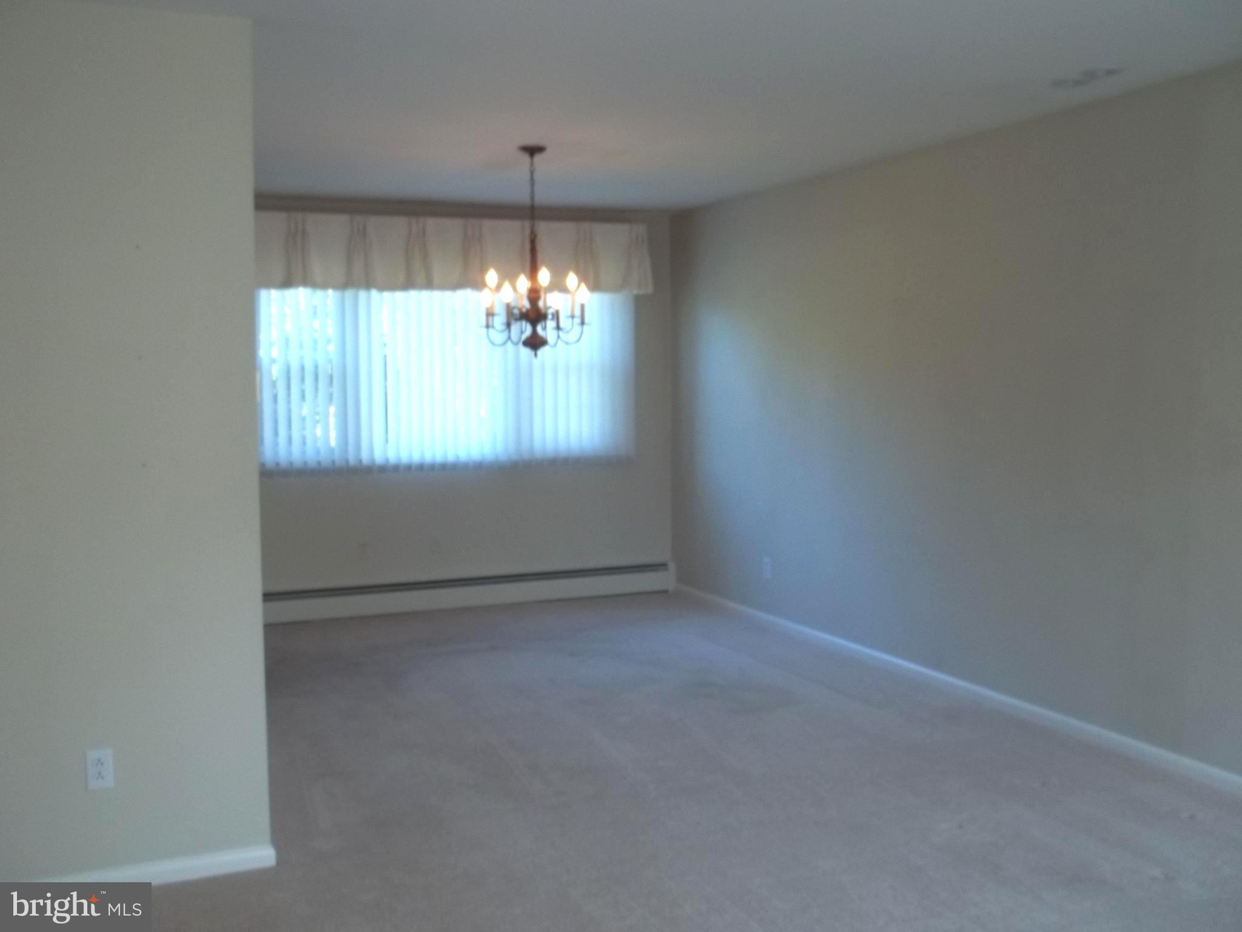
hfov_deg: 55.4
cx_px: 621
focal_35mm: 33
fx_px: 1184
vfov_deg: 42.9
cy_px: 466
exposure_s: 1/30
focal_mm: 5.9
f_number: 3.3
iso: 76
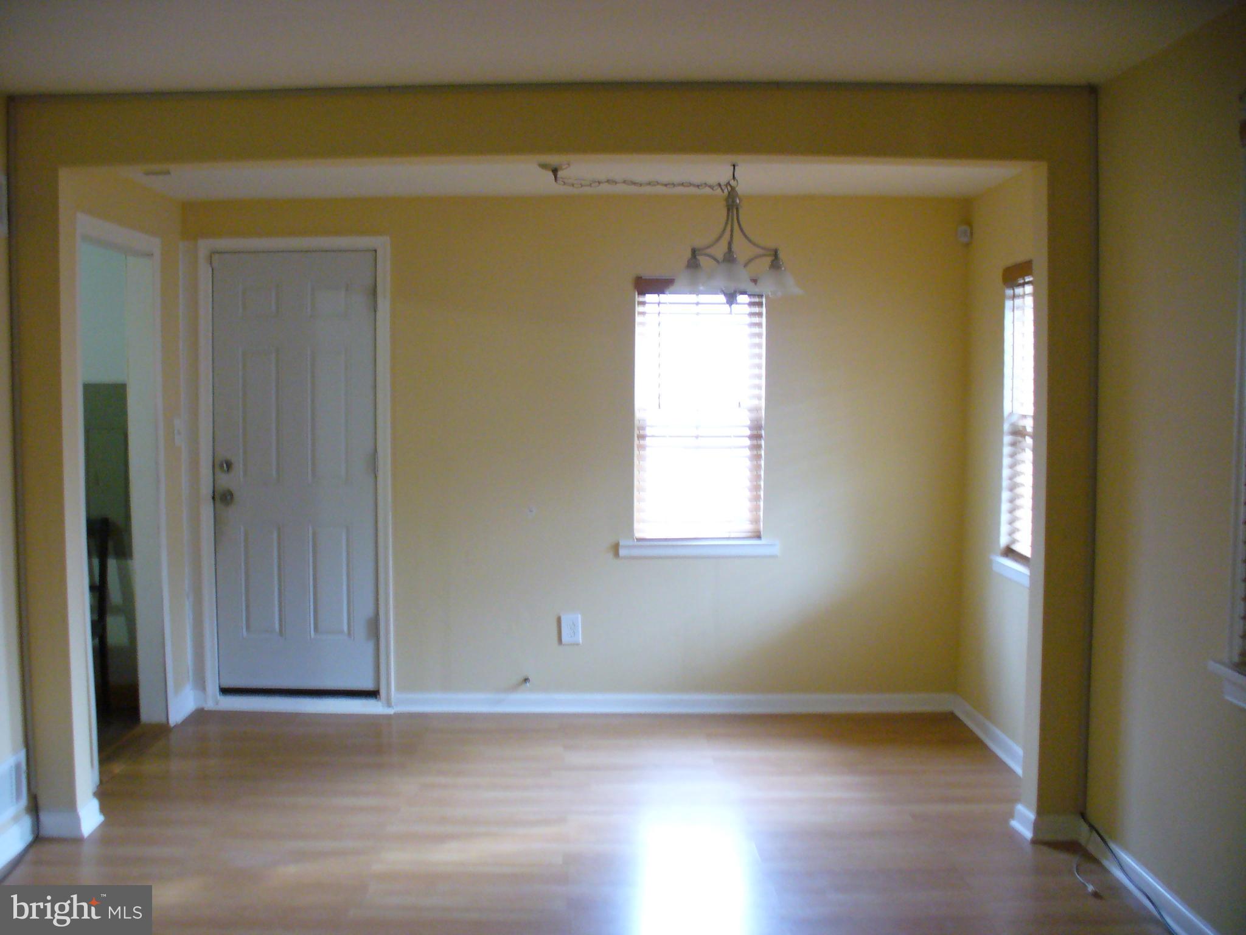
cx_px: 623
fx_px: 1332
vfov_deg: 38.7
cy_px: 468
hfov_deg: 50.1
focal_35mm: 37
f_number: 2.8
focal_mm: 6.1
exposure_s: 1/13
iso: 200
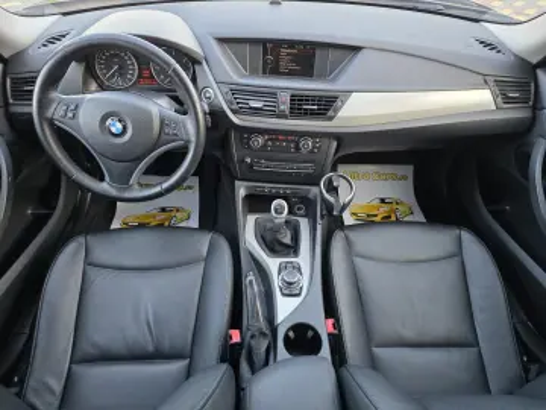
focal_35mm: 23
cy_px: 205
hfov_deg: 73.9
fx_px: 363
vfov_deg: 58.9
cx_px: 273
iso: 160
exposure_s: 1/100
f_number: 1.7
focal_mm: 6.25
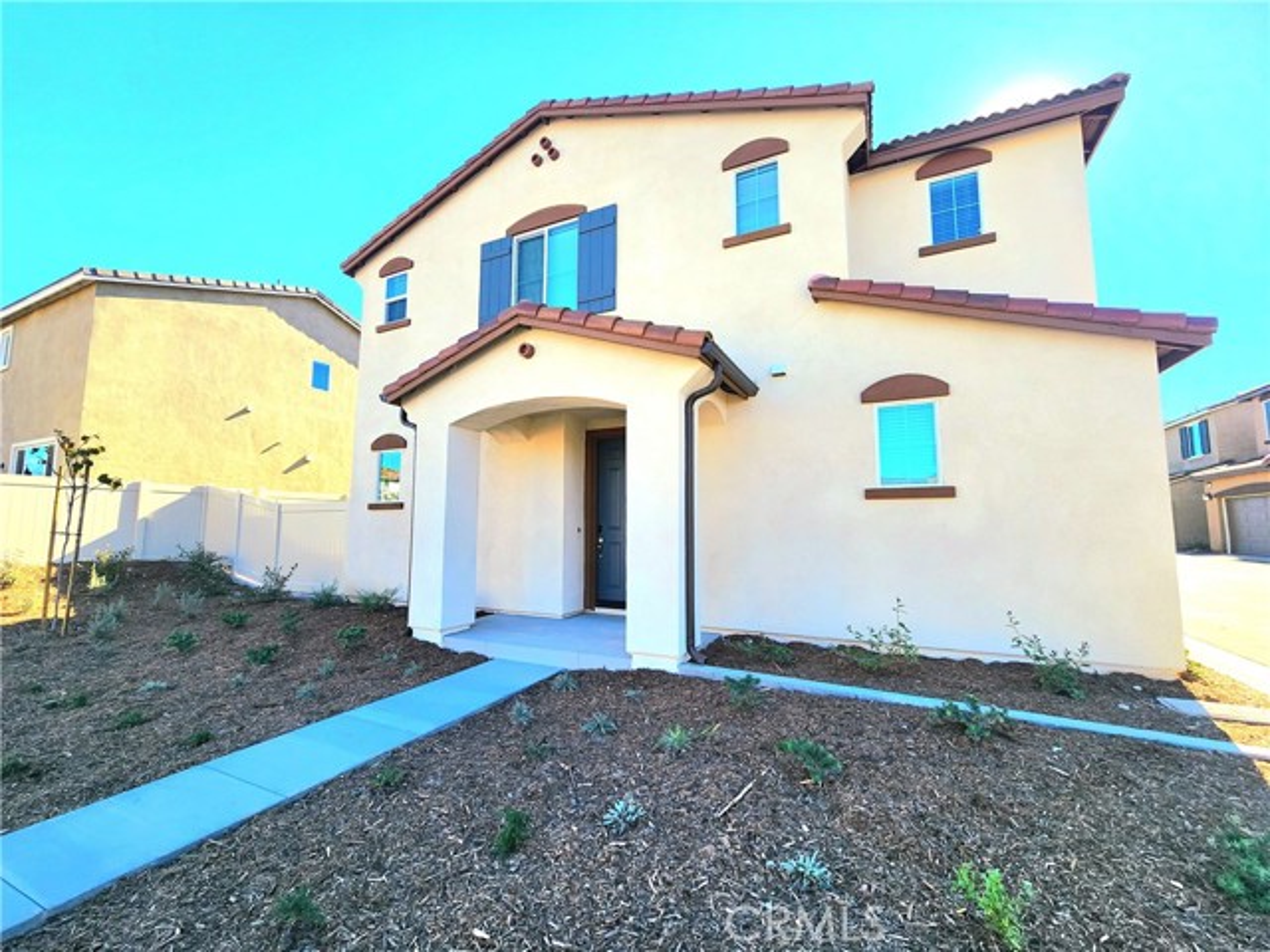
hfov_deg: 106.2
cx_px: 635
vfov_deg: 89.9
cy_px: 476
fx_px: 477
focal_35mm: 13
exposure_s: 1/769
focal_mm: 2.2
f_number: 2.2
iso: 50
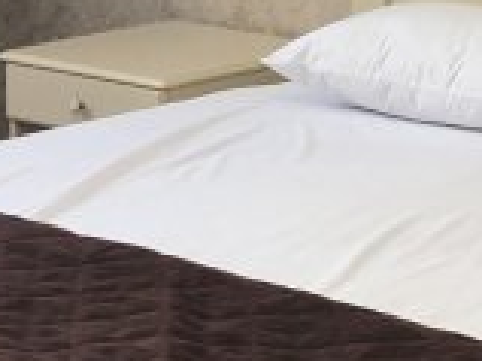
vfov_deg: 8.2
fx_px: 2504
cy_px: -36
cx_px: 543
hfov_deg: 10.8
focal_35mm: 180
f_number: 1.8
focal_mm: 4
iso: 40
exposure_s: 1/20
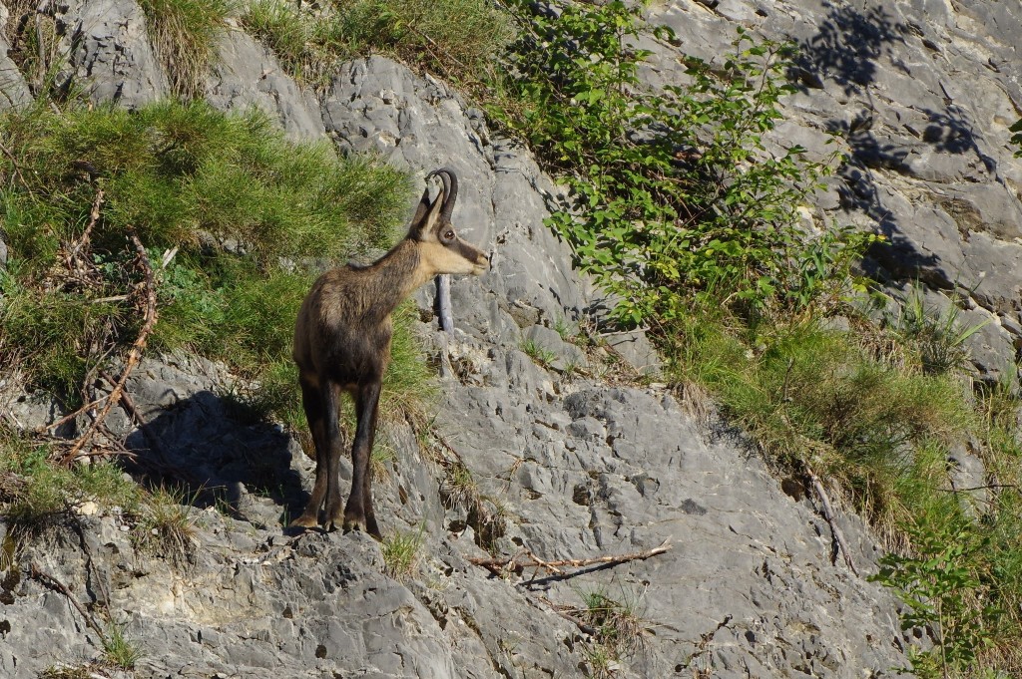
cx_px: 511
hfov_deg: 3.1
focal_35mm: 675
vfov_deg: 2.0
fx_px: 19147
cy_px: 340
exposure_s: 1/1000
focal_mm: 450
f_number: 5.6
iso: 400
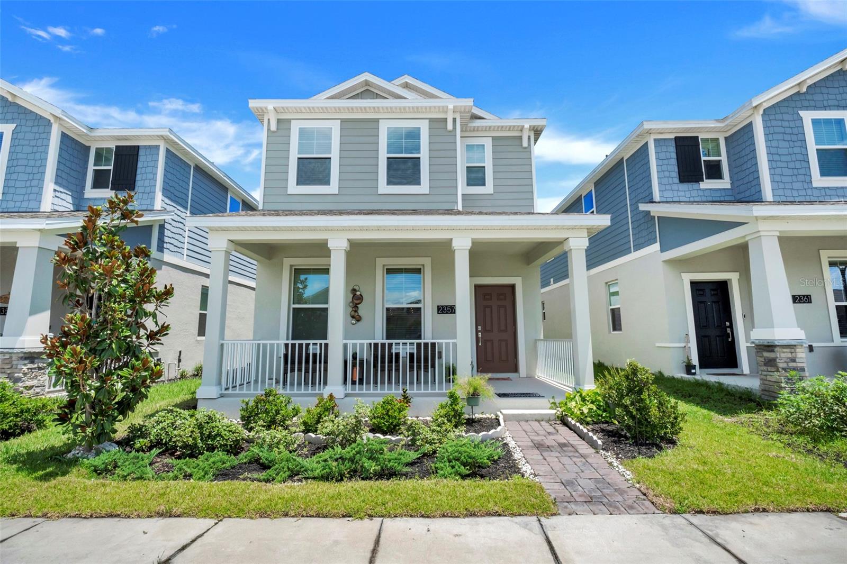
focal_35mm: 18
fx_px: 423
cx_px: 424
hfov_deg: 90.0
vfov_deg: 67.4
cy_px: 282
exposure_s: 1/100
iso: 250
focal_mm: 12
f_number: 8
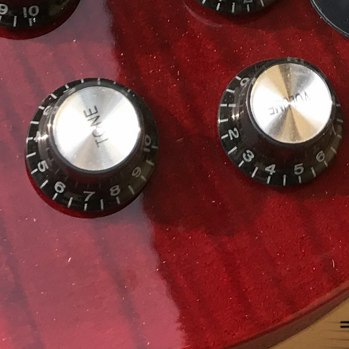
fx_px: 1471
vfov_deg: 12.5
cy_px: -259
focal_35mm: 129
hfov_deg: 13.4
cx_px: 294
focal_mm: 3.99
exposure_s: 1/451
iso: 20
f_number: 1.8
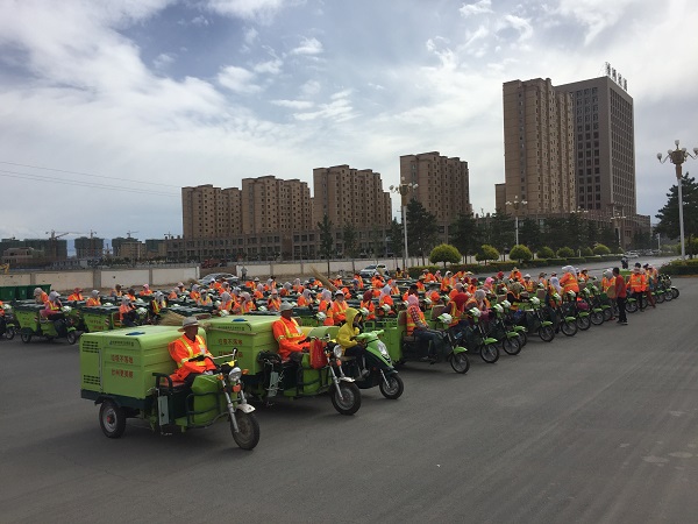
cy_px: 262
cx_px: 349
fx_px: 585
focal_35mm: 29
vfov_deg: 48.2
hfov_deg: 61.7
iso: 32
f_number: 2.2
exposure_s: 1/3300
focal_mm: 4.15
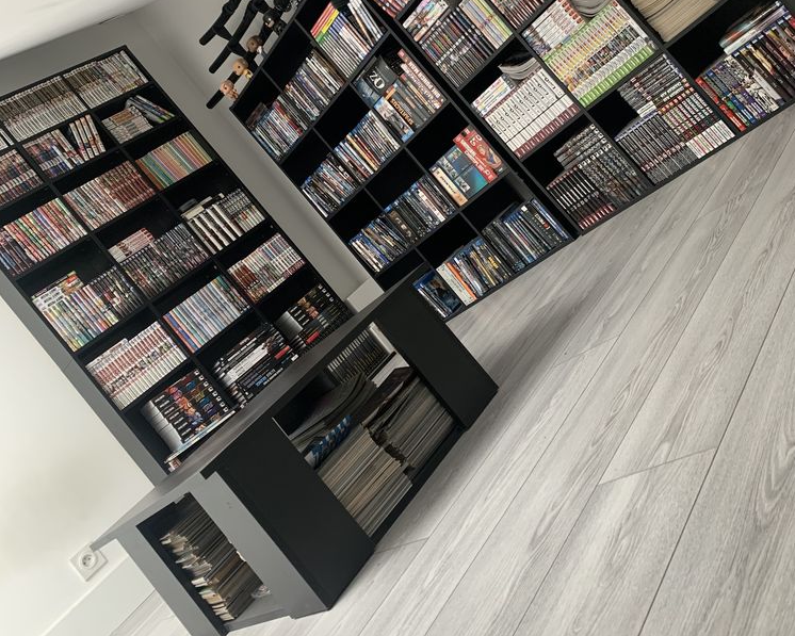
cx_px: 399
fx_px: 800
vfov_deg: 42.4
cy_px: 181
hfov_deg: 52.8
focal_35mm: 34
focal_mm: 4.25
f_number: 1.8
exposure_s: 1/60
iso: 100
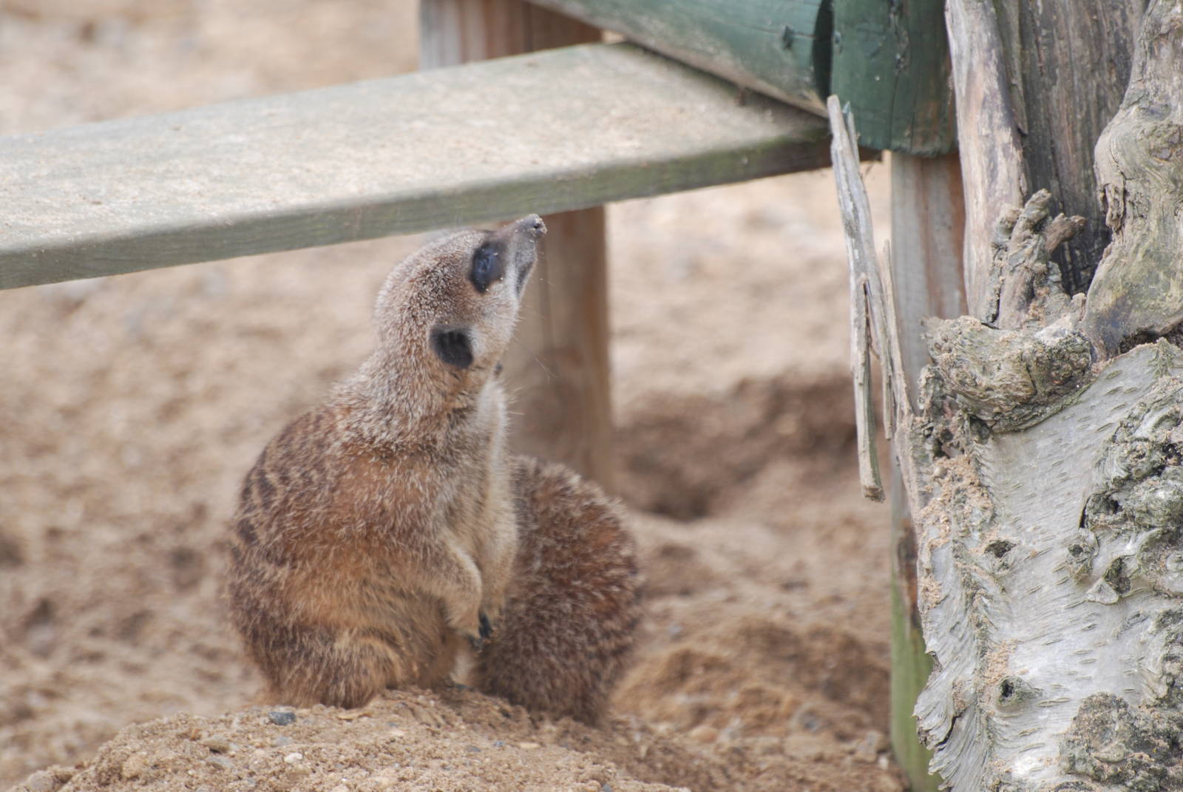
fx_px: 14805
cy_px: 396
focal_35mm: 450
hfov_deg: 4.6
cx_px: 592
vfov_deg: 3.1
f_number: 5.6
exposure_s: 1/125
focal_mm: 300
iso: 220
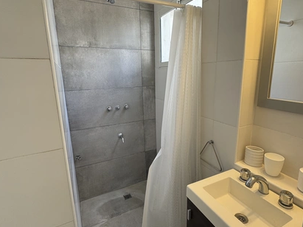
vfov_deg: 81.7
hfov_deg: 98.1
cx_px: 159
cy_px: 110
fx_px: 131
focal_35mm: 15
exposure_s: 1/99
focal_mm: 2.22
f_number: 2.2
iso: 50
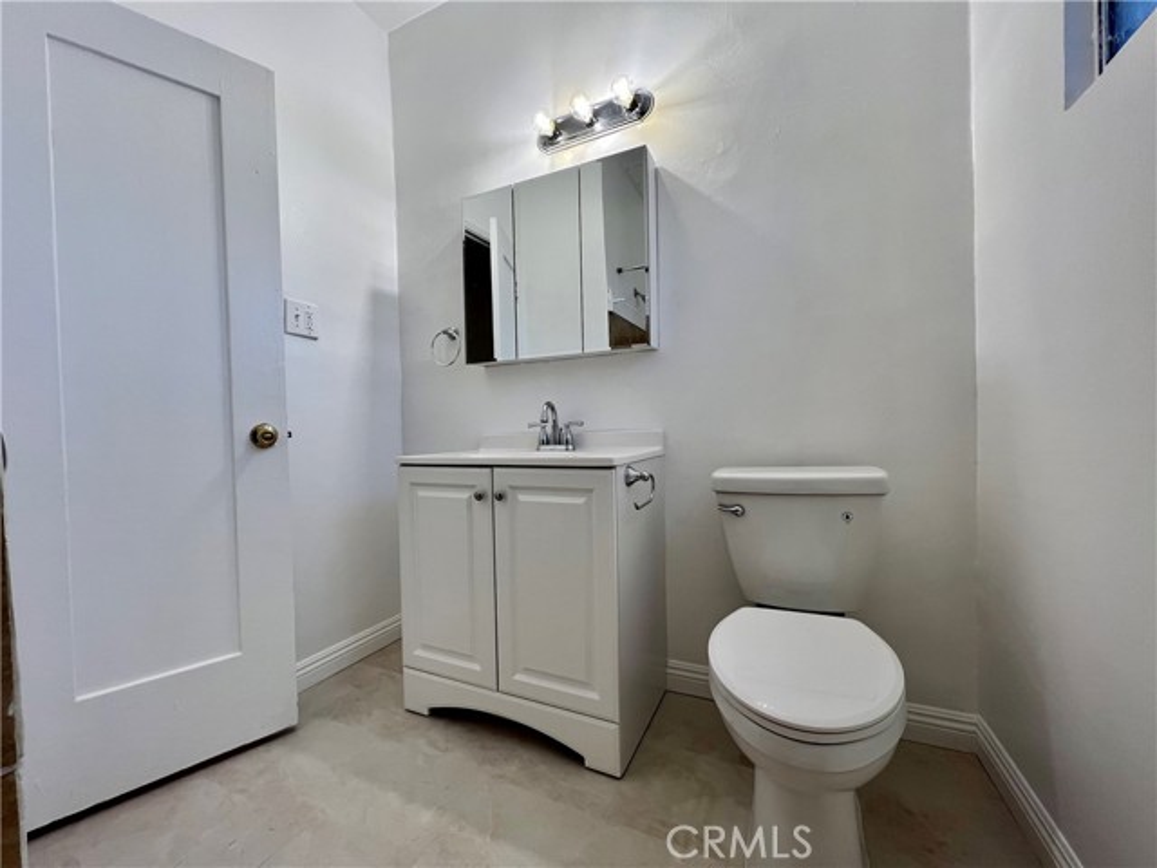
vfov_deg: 89.9
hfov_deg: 106.2
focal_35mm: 13
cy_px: 434
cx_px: 578
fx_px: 435
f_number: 1.8
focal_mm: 1.57
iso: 50
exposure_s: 1/120
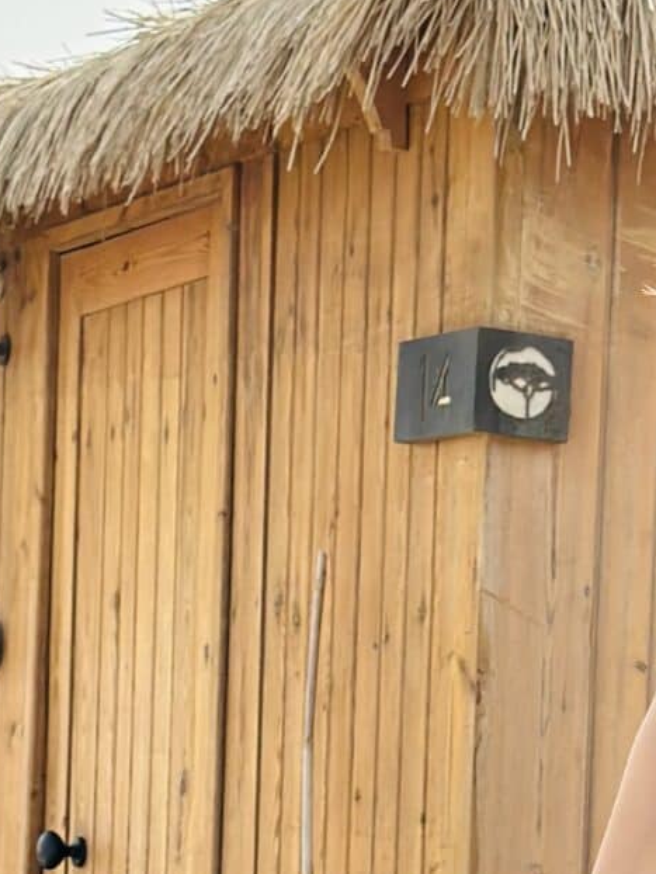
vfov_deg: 12.3
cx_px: 926
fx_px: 3990
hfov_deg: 9.2
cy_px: 939
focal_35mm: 158
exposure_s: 1/4016
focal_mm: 6.86
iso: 80
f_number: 1.78
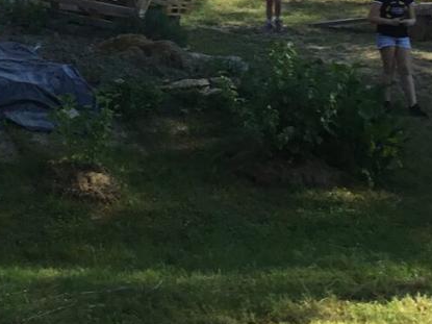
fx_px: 1248
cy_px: -101
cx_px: -49
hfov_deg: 18.8
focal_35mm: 100
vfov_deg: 14.2
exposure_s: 1/791
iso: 25
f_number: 2.4
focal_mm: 3.3
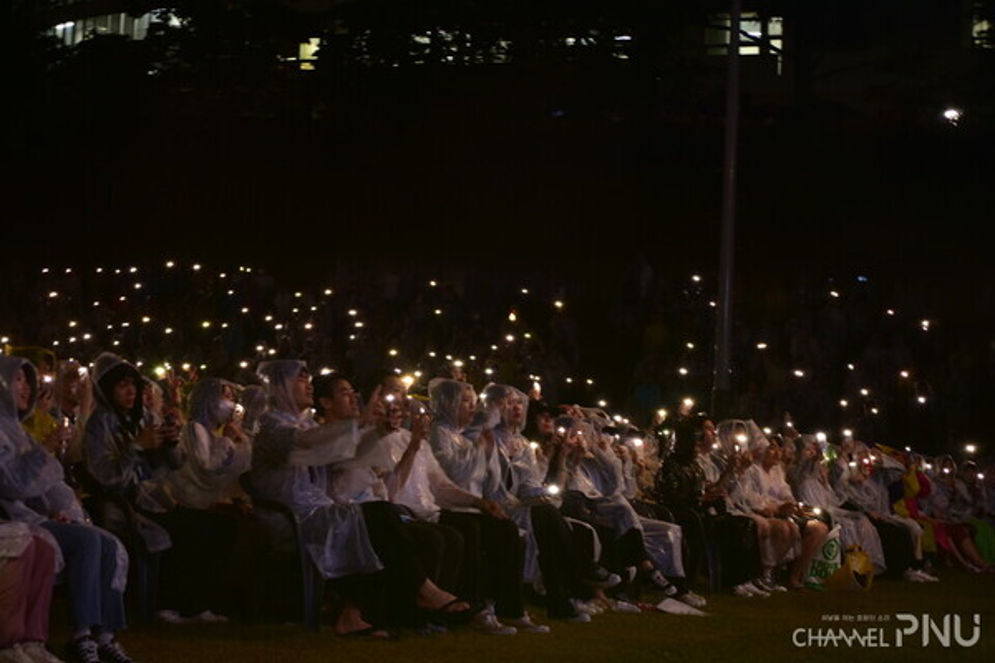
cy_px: 332
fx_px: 2280
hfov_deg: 24.6
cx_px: 498
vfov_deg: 16.6
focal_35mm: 82
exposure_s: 1/13
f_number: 4.5
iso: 100
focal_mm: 55
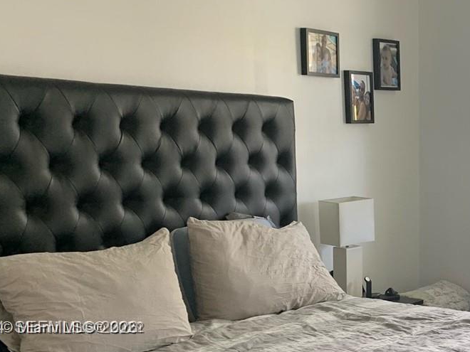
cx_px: 486
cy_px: 329
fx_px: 855
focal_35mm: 63
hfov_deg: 28.5
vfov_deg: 22.6
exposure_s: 1/65
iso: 100
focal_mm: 4.25
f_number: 1.8
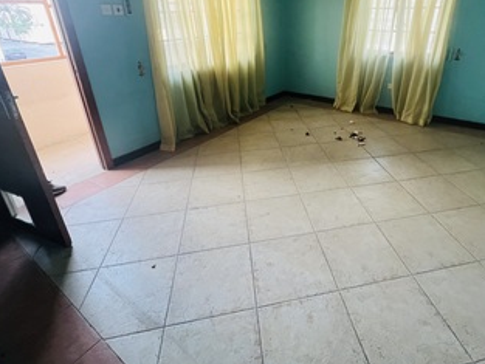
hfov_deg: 83.7
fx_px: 266
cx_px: 289
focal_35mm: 19
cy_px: 126
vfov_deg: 67.1
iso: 320
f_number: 1.8
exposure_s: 1/60
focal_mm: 1.57
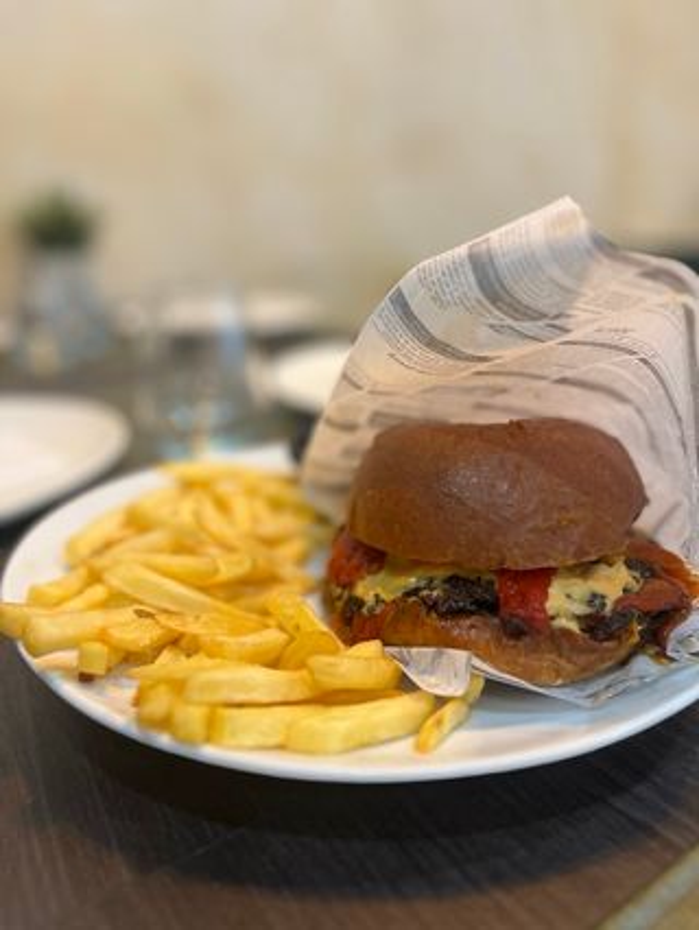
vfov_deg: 67.3
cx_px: 350
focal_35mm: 26
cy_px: 465
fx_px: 699
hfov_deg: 53.1
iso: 125
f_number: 1.6
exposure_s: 1/50
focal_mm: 5.1
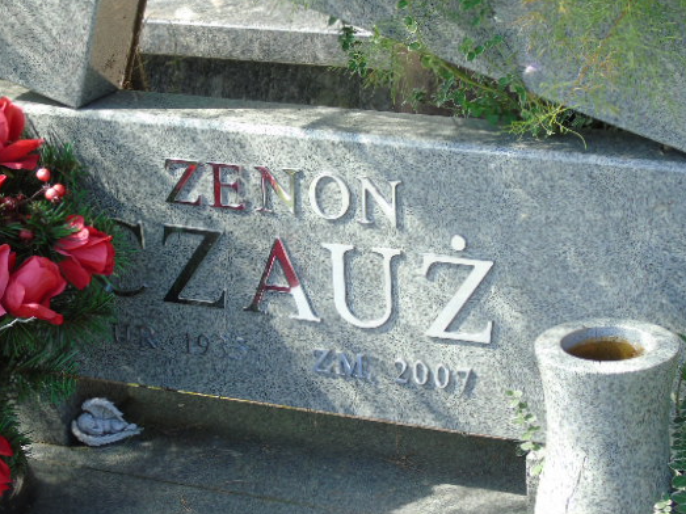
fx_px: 2278
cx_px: 312
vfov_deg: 12.9
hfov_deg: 17.1
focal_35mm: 115
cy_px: 256
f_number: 4.3
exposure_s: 1/125
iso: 80
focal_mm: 17
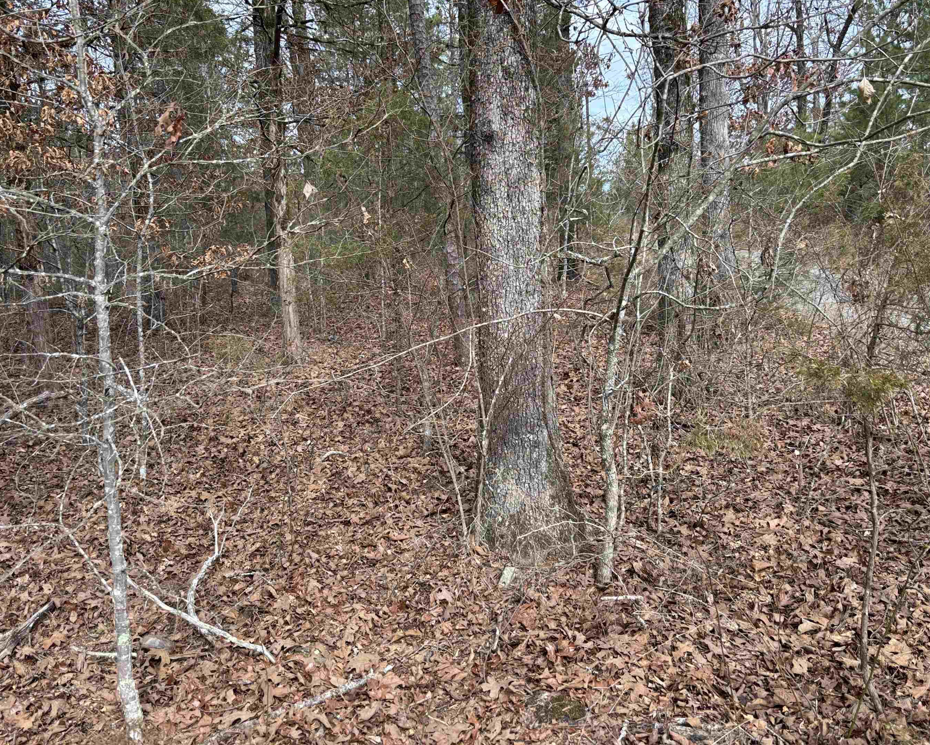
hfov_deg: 60.4
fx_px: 798
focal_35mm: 29
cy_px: 346
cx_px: 464
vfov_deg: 49.9
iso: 50
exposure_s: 1/645
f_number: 1.6
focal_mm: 5.96
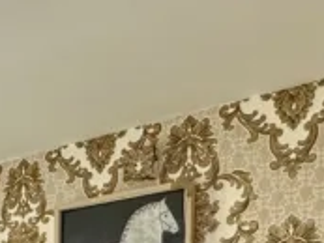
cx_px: -103
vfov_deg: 14.9
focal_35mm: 83
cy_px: 471
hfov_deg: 21.2
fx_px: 777
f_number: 2.2
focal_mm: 2.22
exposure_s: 1/99
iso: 320
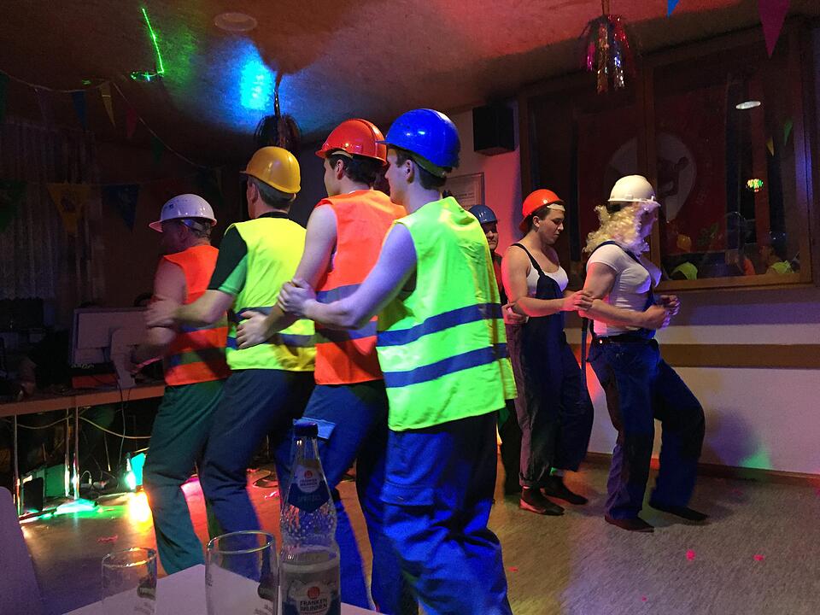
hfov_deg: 61.7
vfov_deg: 48.2
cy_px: 308
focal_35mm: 29
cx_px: 410
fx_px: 687
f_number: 2.2
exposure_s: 1/33
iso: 250
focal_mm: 4.15
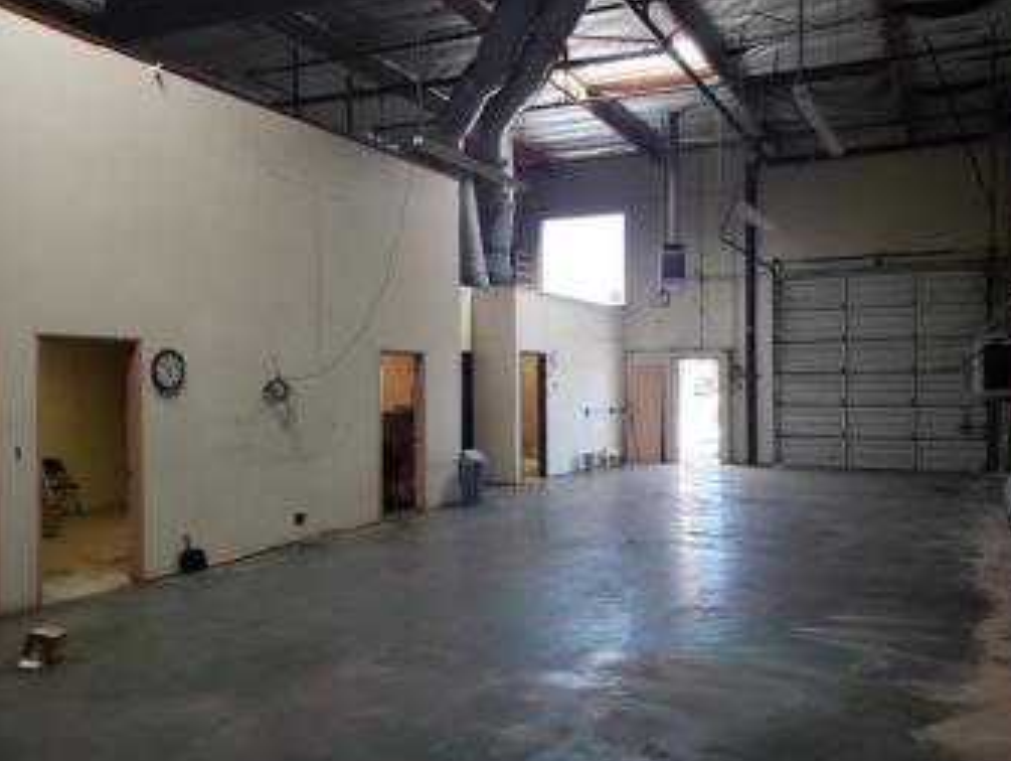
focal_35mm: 31
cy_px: 393
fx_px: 906
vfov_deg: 45.5
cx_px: 549
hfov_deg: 58.2
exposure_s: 1/50
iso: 125
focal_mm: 4.3
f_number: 2.4
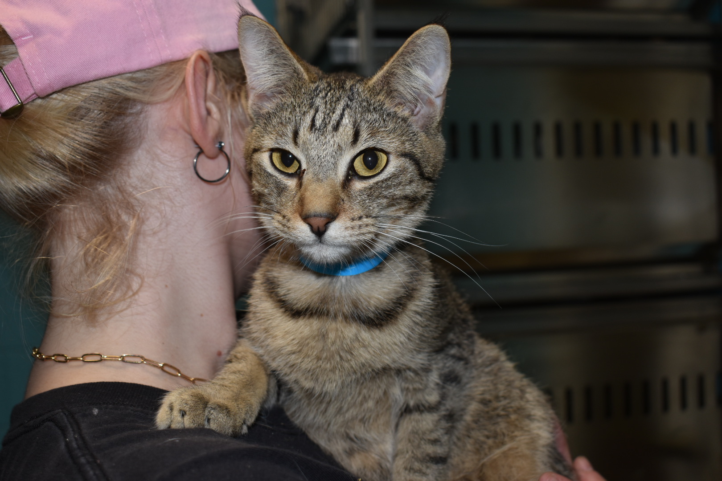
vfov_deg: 33.0
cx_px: 361
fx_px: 812
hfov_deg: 47.9
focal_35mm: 40
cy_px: 240
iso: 200
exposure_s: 1/30
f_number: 5.6
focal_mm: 27
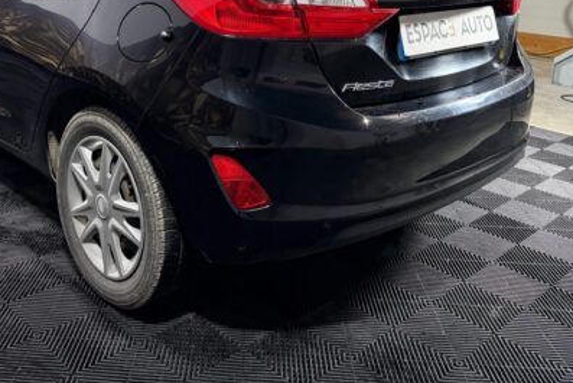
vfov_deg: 33.0
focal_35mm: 39
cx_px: 218
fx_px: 621
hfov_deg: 49.1
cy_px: 61
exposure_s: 1/50
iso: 800
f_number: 1.78
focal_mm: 6.76
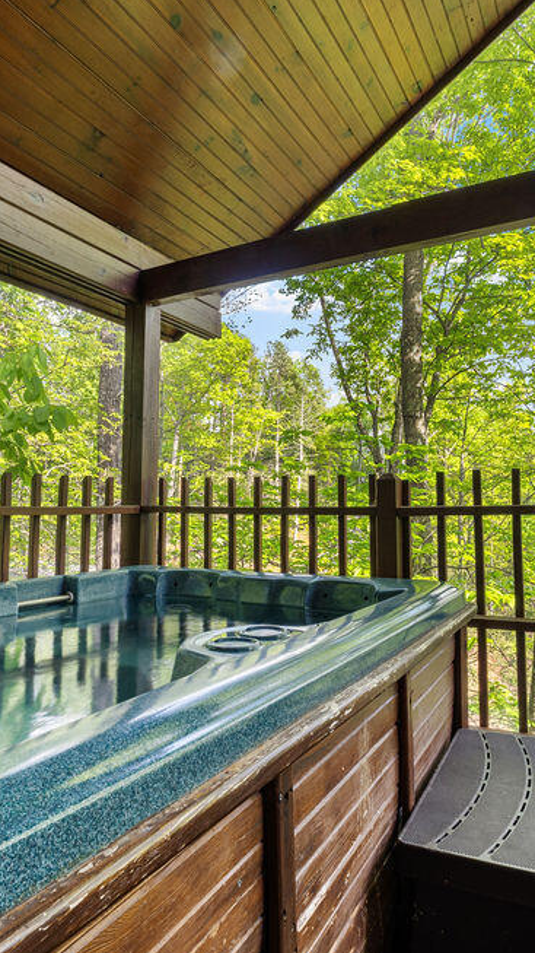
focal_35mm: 23
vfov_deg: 78.7
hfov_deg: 49.4
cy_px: 458
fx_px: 580
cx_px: 302
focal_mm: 14
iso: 100
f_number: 22
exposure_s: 1.3
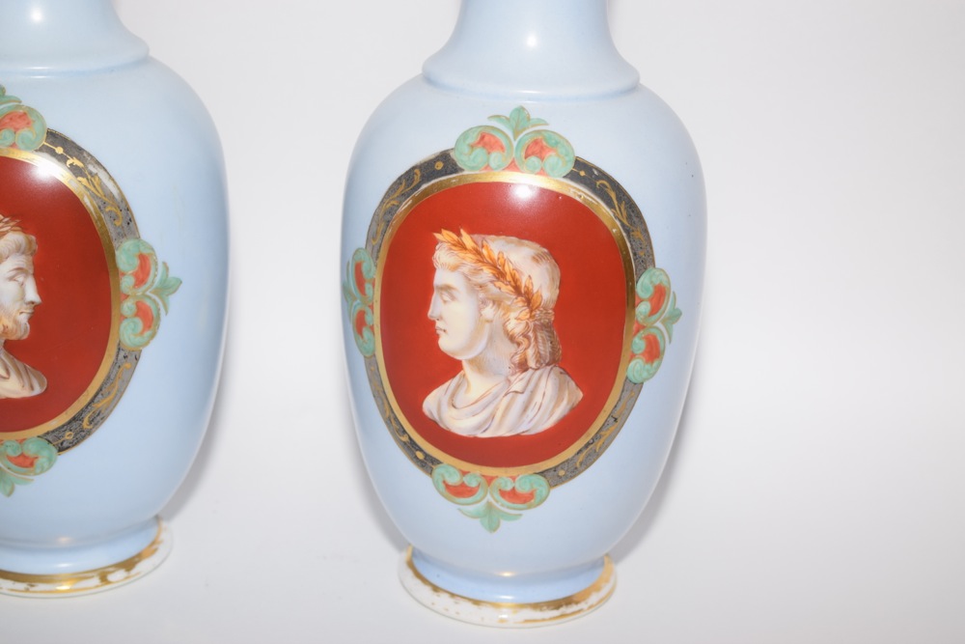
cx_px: 482
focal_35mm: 69
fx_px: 1850
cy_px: 322
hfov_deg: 29.2
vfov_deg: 19.7
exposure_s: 1/60
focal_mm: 46
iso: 320
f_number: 5
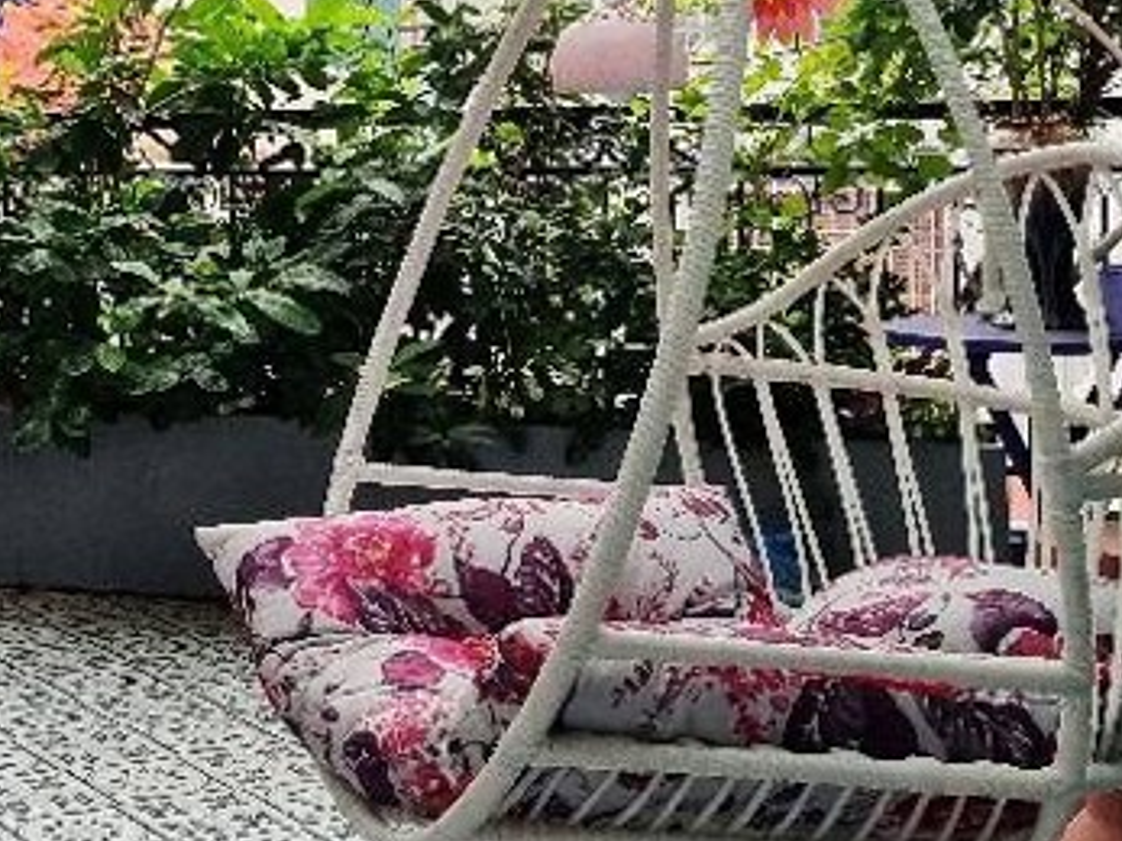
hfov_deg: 24.7
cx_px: -29
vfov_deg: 19.3
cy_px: 100
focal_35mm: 75
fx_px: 2430
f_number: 1.8
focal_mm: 5.4
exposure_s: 1/526
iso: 50
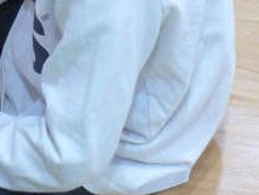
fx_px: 1678
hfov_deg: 8.8
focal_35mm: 224
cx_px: -5
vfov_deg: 6.6
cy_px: -69
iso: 1250
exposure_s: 1/400
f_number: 2
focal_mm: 11.8
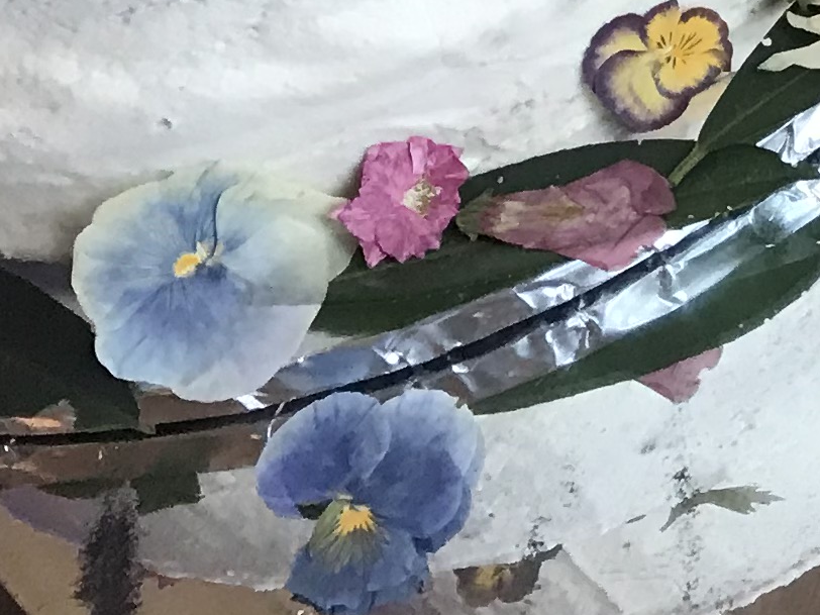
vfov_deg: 9.7
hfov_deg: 12.5
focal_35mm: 139
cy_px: -740
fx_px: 3293
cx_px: 1632
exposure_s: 1/30
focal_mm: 3.99
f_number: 1.8
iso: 25
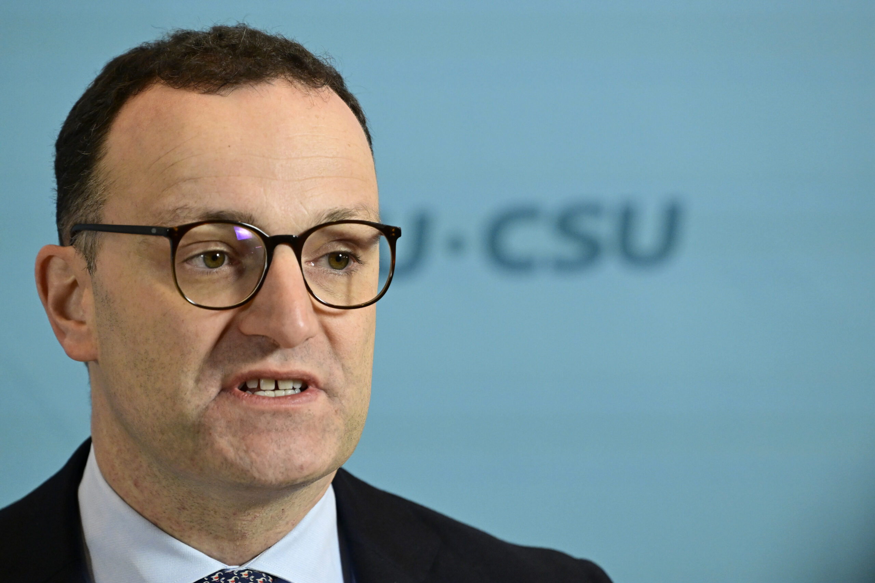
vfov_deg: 4.6
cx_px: 438
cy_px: 292
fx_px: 7289
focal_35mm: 300
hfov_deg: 6.9
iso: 2000
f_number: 3.2
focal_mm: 200
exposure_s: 1/400
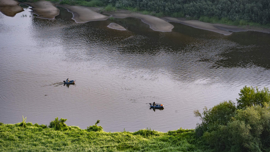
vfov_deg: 7.1
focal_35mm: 171
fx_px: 1224
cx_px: 135
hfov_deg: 12.6
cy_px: 76
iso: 200
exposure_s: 1/160
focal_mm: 78
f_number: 6.3
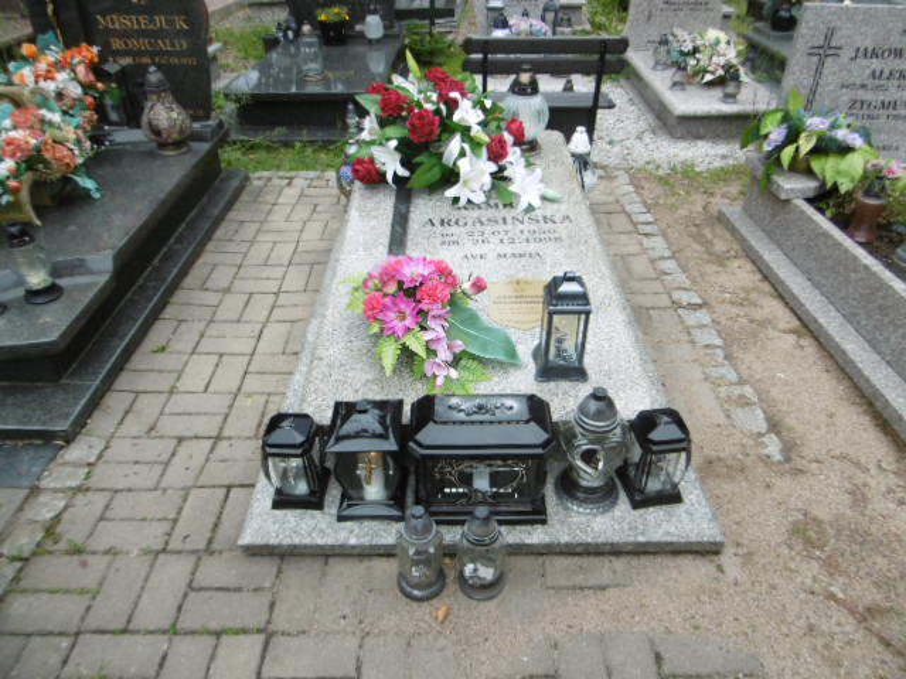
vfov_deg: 56.8
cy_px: 340
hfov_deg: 71.6
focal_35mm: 24
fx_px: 628
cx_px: 453
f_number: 3.1
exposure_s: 1/320
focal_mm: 4.3
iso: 100
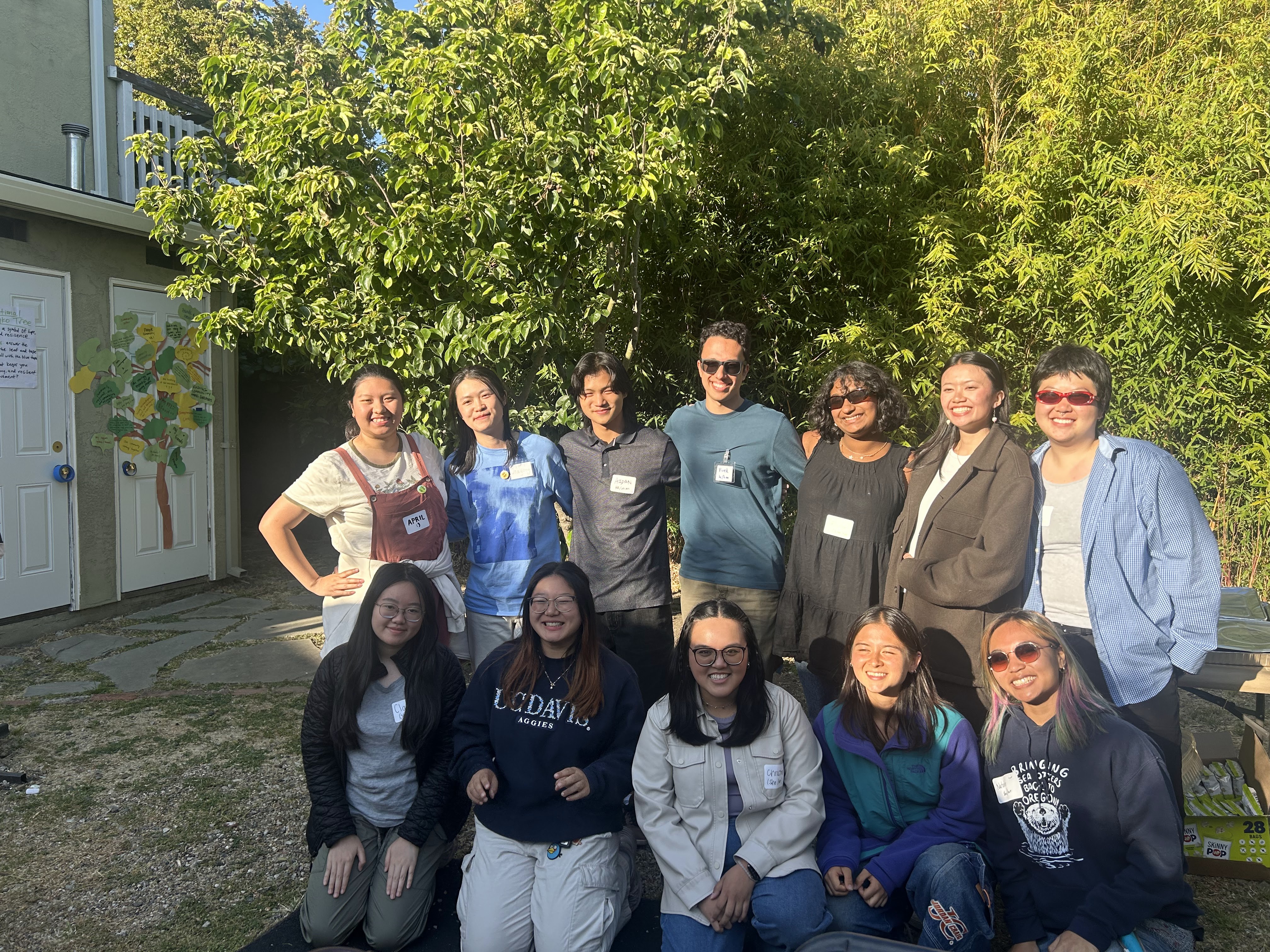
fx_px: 954
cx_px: 635
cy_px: 476
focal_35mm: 26
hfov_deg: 67.3
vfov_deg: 53.1
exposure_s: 1/1280
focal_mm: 5.7
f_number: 1.5
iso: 50
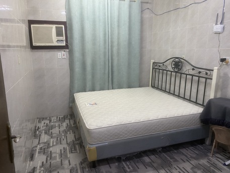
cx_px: 115
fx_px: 173
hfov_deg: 67.3
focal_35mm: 26
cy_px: 86
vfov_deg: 53.1
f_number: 1.8
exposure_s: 1/60
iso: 250
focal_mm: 4.25
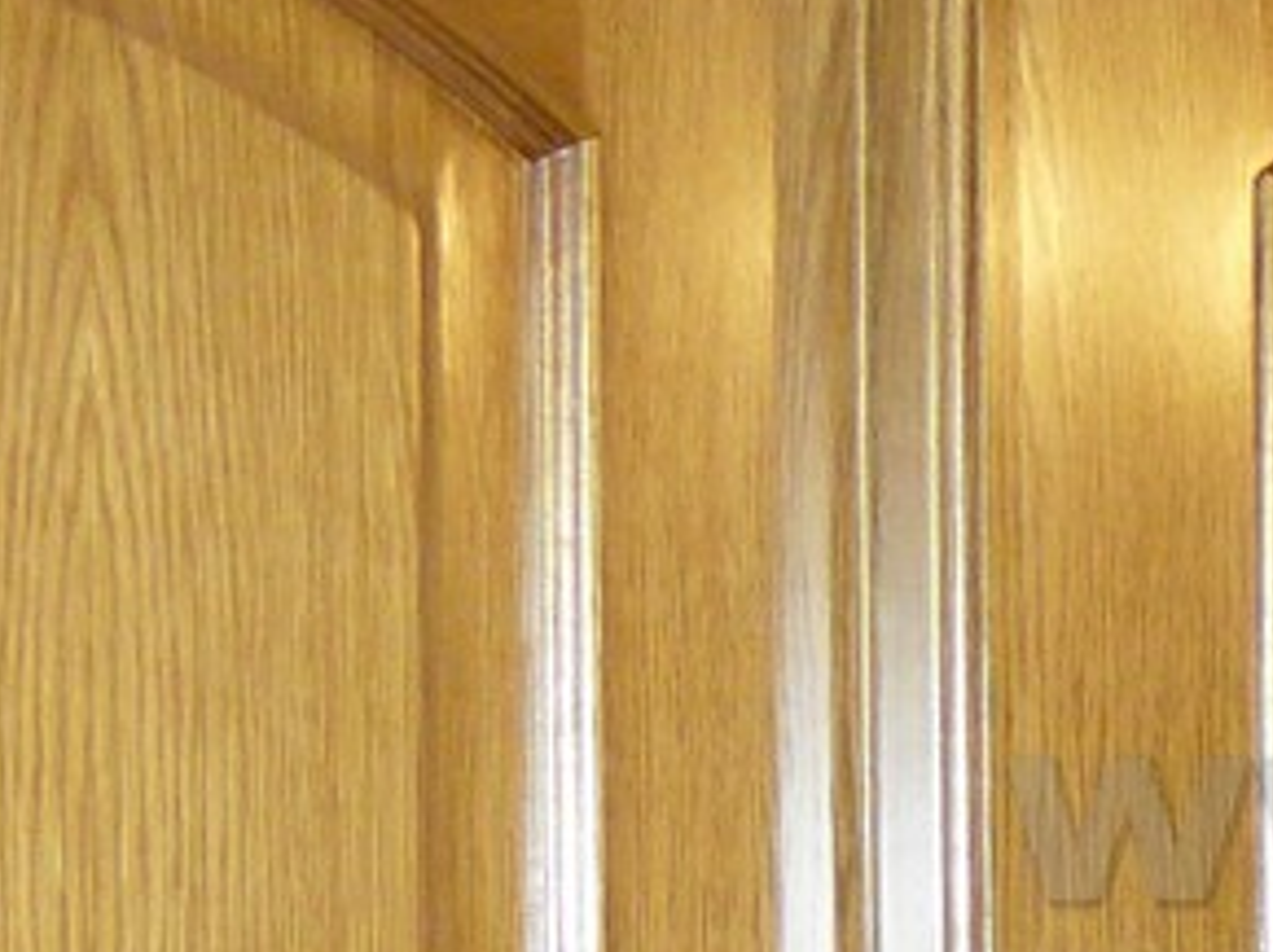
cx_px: 2713
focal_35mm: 179
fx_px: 6577
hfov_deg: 10.1
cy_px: 807
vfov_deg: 8.3
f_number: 2.8
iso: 250
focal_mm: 6
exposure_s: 1/30
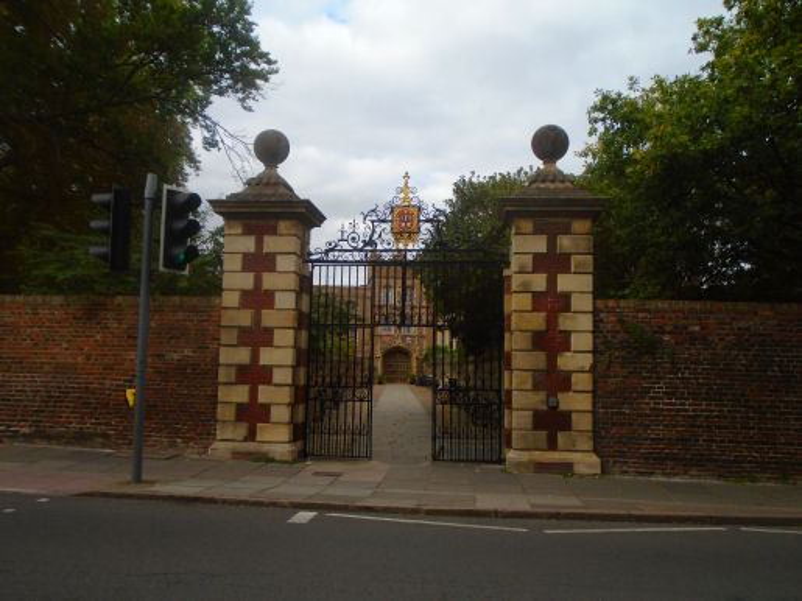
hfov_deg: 58.4
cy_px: 300
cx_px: 401
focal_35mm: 31
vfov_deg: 45.4
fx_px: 718
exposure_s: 1/640
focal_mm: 5.5
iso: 100
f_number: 3.5
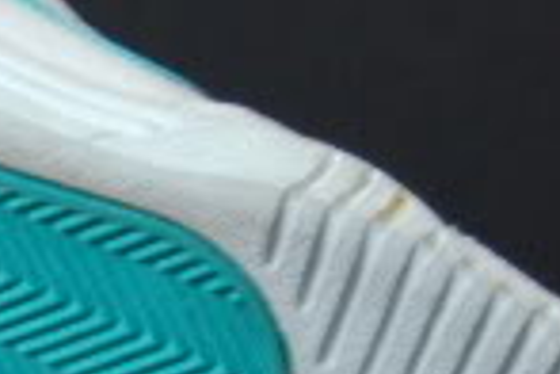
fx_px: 2831
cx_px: -307
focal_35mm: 182
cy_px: 471
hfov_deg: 10.8
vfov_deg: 7.5
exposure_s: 1/13
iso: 800
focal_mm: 28
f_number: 4.2
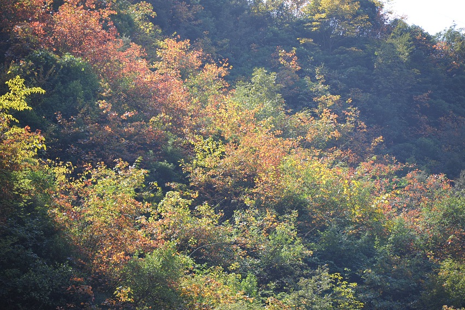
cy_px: 155
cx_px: 232
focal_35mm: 300
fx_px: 3873
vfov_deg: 4.6
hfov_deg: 6.9
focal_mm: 300
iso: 400
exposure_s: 1/250
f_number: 8
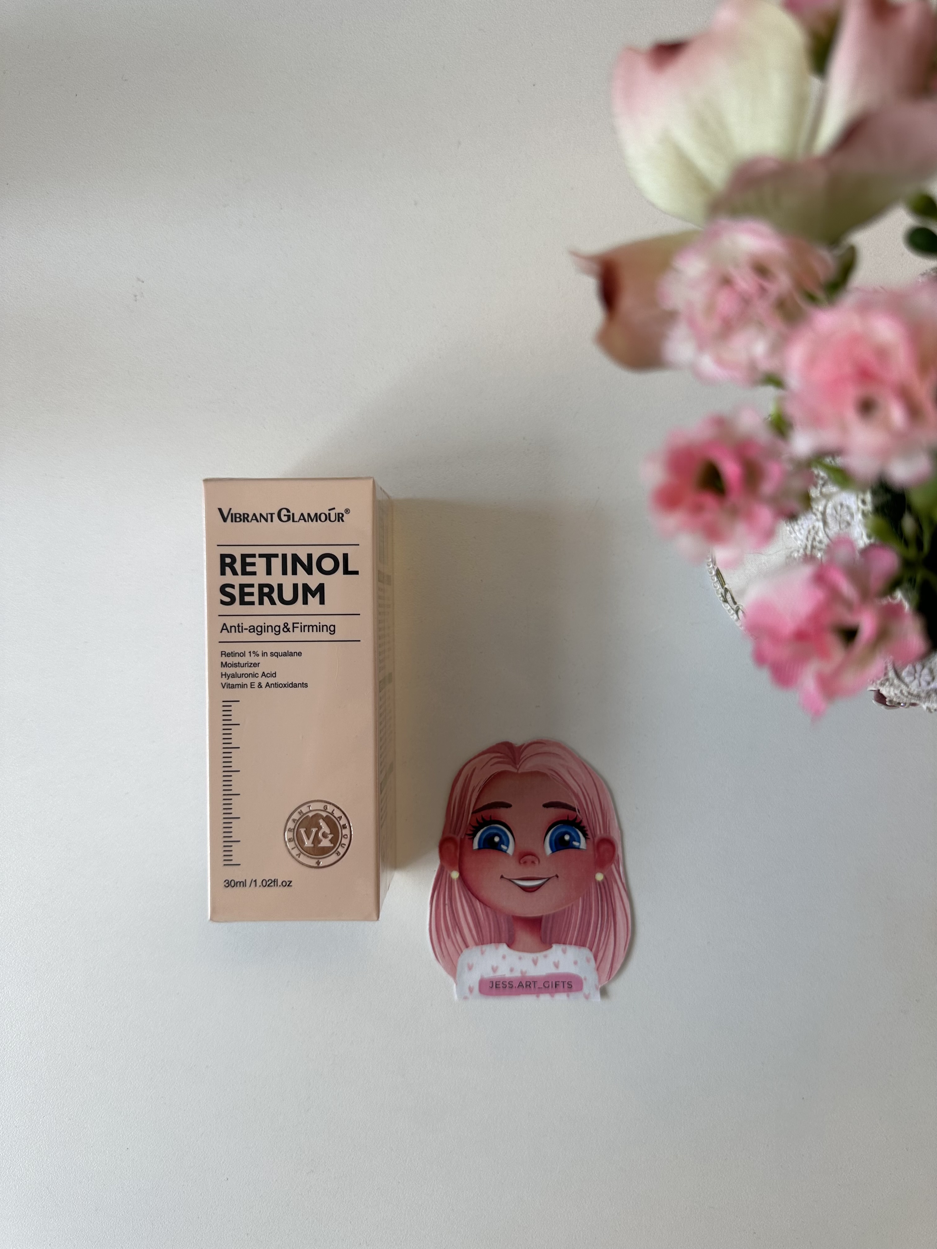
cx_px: 468
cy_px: 624
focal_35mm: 24
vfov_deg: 71.6
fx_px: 866
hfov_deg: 56.8
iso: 64
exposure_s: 1/156
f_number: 1.78
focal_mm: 6.86
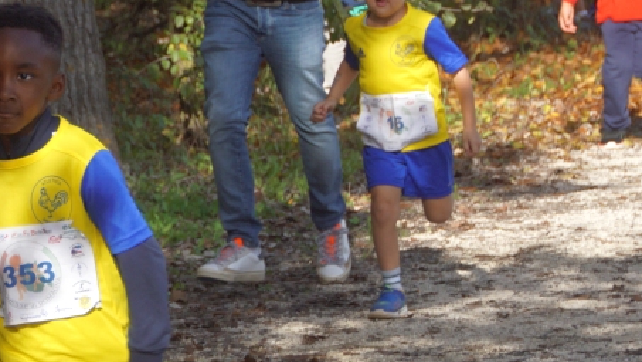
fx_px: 5319
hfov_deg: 6.9
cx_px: -45
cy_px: 240
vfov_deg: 3.9
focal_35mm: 312
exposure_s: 1/320
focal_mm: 75
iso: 125
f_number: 5.6
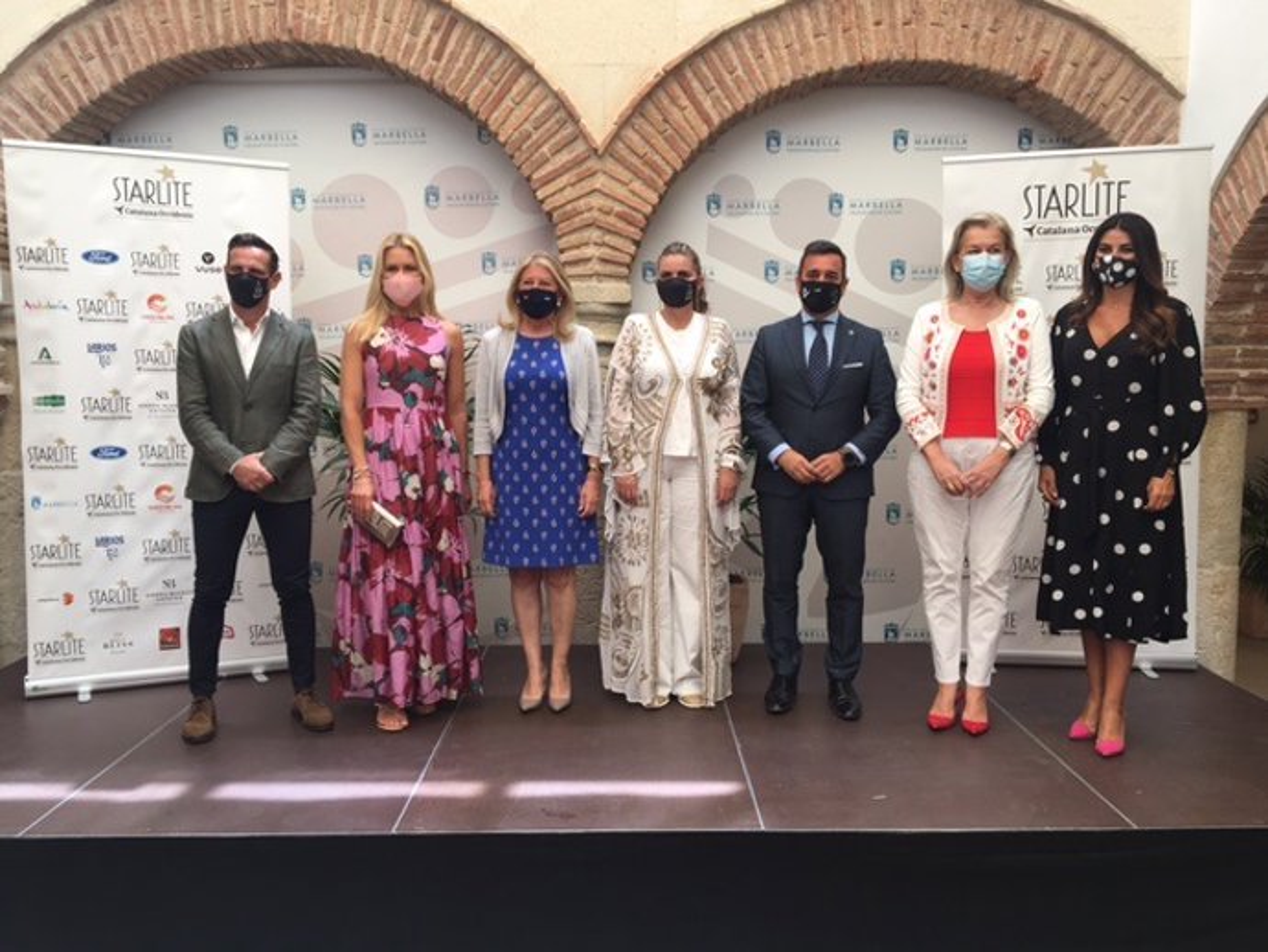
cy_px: 476
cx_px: 634
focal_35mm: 29
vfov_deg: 48.3
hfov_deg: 61.6
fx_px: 1063
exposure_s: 1/50
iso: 25
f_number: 2.2
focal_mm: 4.15
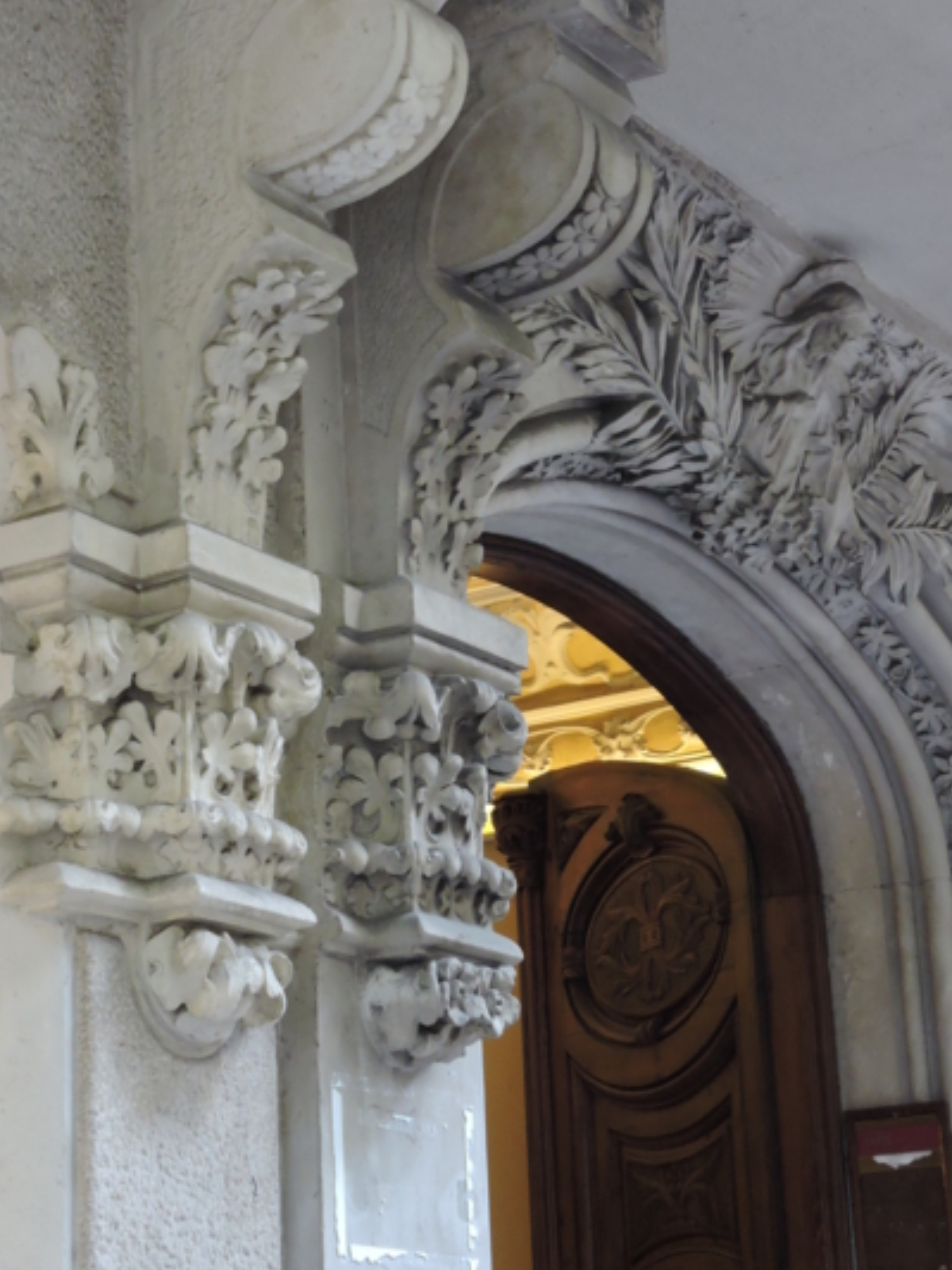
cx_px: 240
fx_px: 3299
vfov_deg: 21.6
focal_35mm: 90
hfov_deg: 16.3
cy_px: 372
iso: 400
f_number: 4.2
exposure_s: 1/30
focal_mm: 10.7
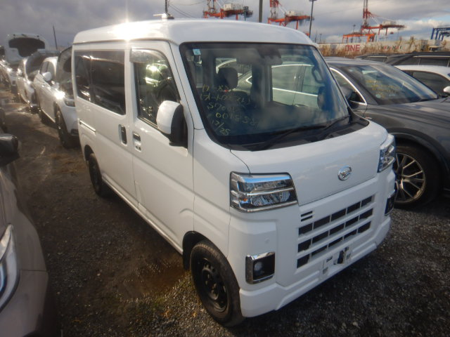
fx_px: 312
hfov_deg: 71.6
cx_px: 225
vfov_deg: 56.8
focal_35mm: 24
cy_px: 168
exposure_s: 1/320
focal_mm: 4.3
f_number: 2.8
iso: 125
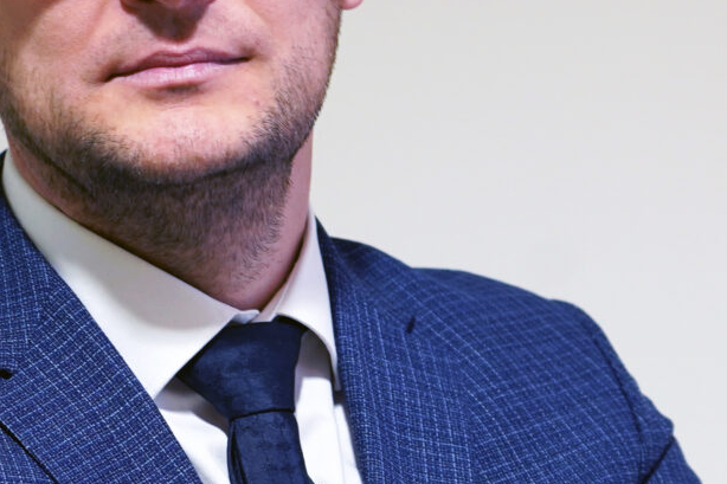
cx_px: 573
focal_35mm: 219
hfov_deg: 9.4
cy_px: 282
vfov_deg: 6.3
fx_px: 4421
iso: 1250
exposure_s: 1/80
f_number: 4
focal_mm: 70
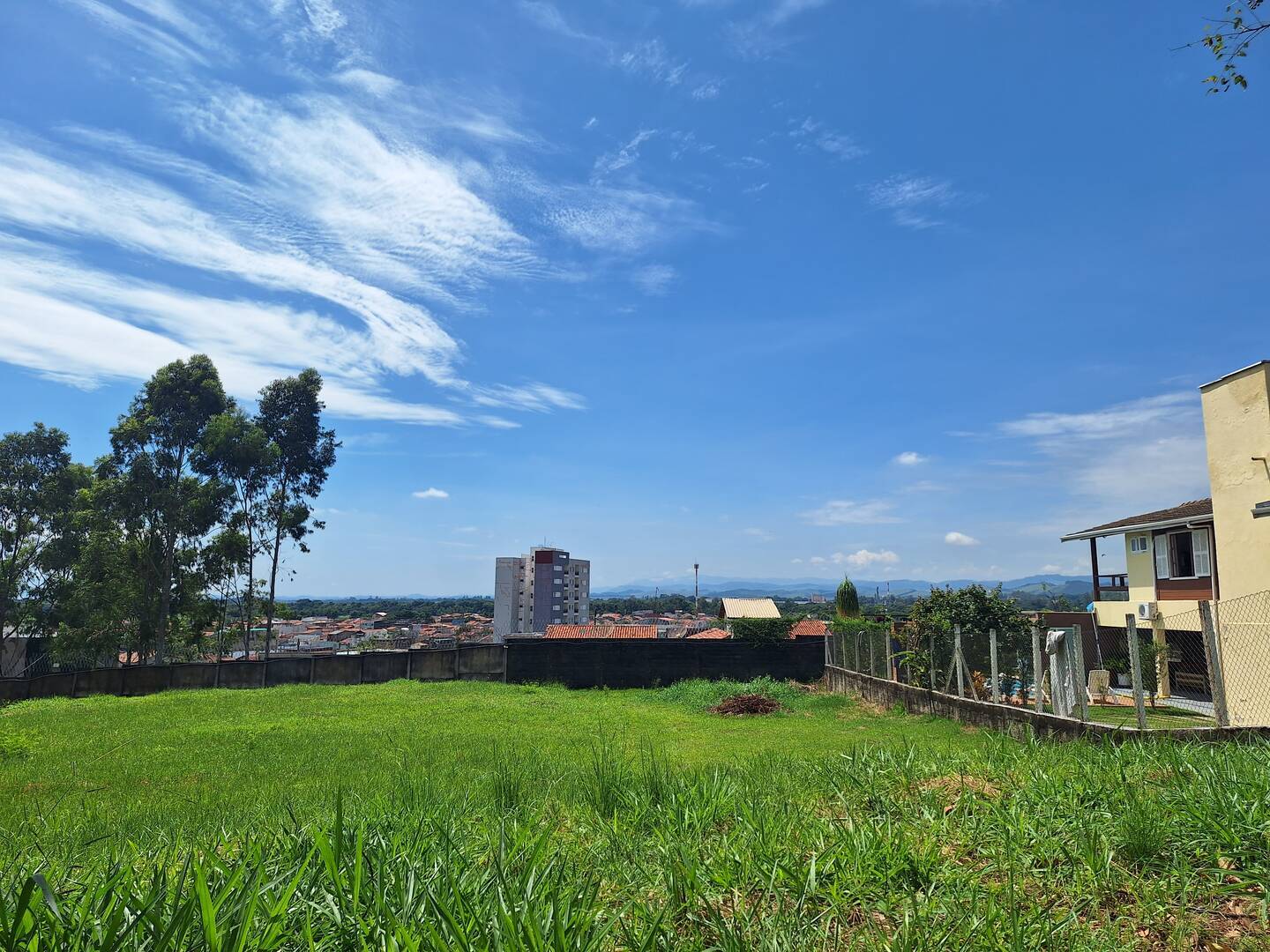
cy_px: 476
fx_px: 844
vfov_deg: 58.9
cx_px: 635
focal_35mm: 23
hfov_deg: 73.9
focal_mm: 5.54
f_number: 1.8
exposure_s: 1/4673
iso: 40
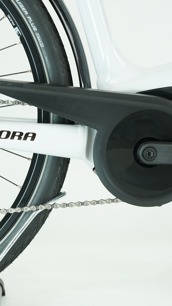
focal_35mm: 84
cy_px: 154
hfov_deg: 14.3
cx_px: 43
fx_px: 681
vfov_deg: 25.3
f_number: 5.6
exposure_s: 1/200
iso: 1600
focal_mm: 53
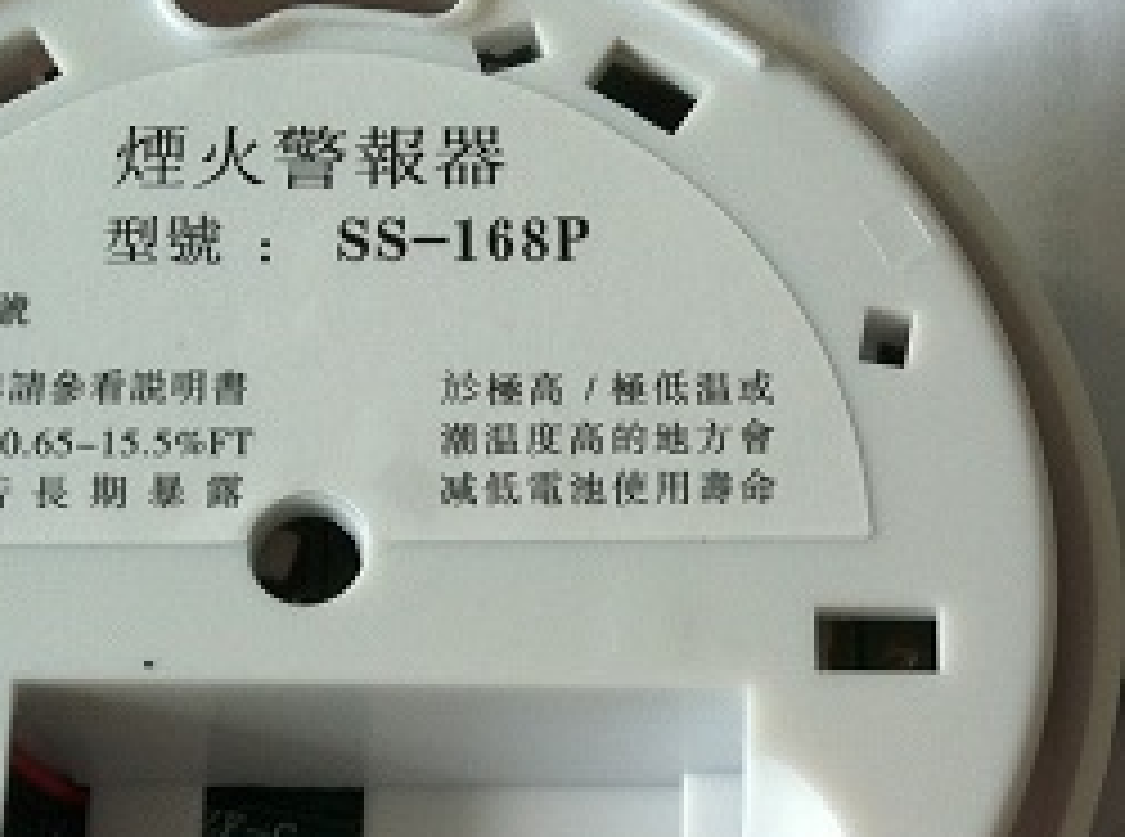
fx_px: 3176
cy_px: 855
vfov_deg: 14.7
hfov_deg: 20.0
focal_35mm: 98
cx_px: 814
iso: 80
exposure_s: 1/60
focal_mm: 3.85
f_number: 2.8
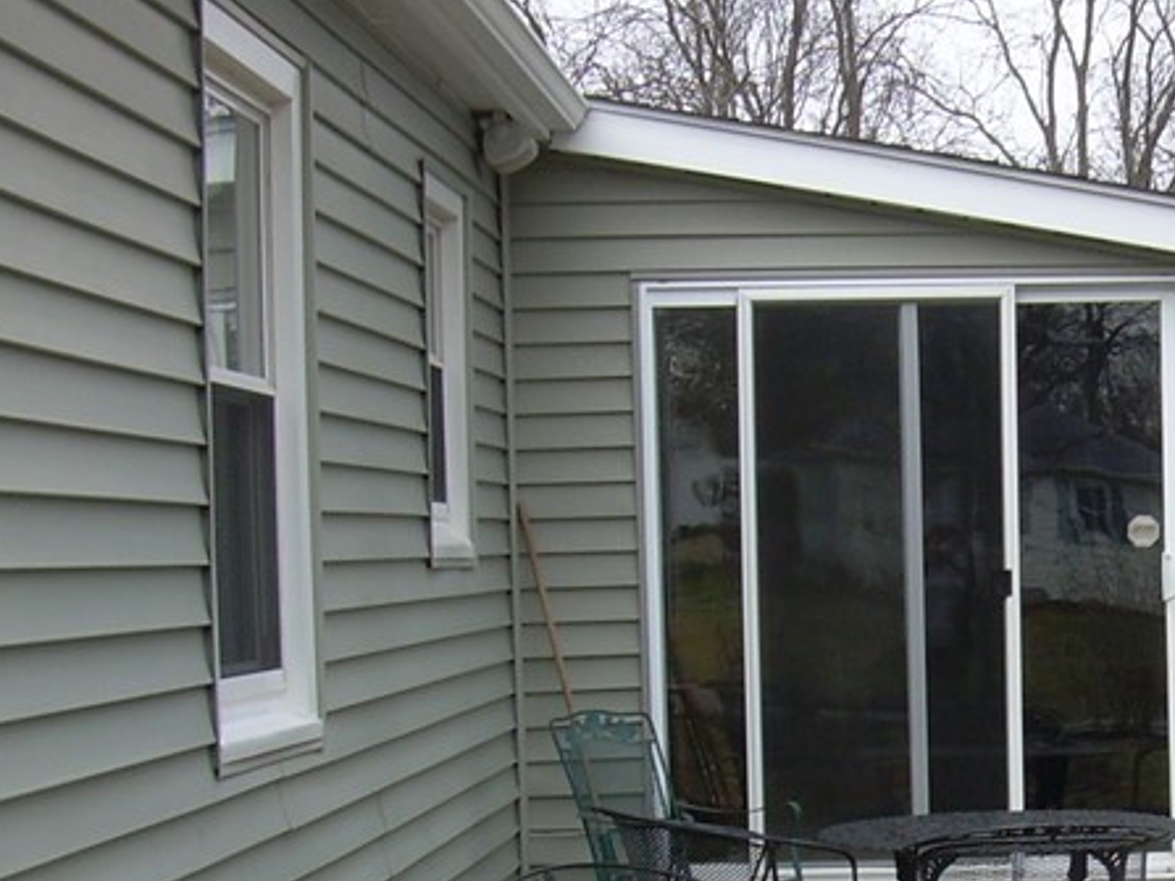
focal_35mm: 87
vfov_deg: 16.7
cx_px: 1162
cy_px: 826
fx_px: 2952
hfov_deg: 21.7
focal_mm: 6.3
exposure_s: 1/105
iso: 50
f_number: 4.6
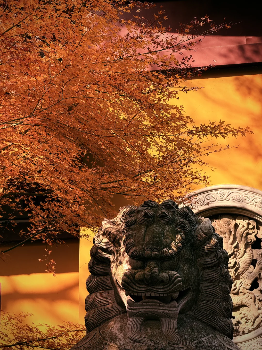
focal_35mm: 120
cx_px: 131
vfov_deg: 16.4
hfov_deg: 12.3
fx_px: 1211
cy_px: 175
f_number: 2.8
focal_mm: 15.66
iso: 50
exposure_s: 1/156
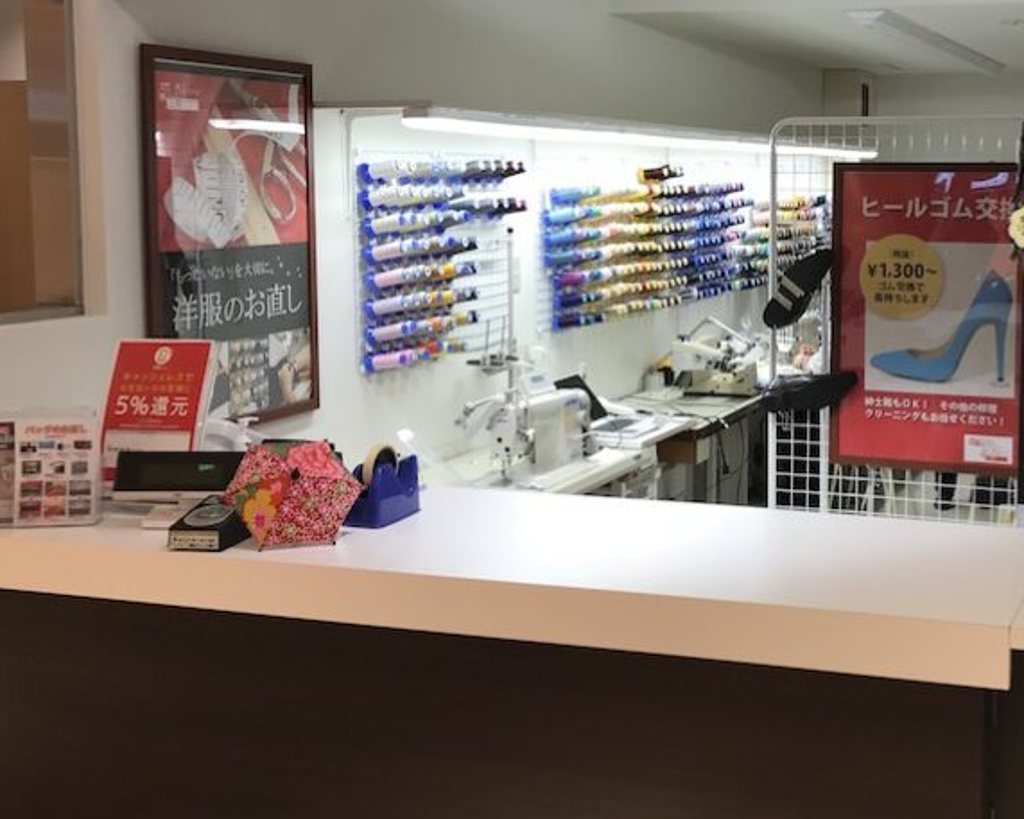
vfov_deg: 30.8
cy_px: 337
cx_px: 782
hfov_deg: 37.0
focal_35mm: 49
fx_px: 1485
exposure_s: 1/100
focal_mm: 3.99
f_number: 1.8
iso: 32
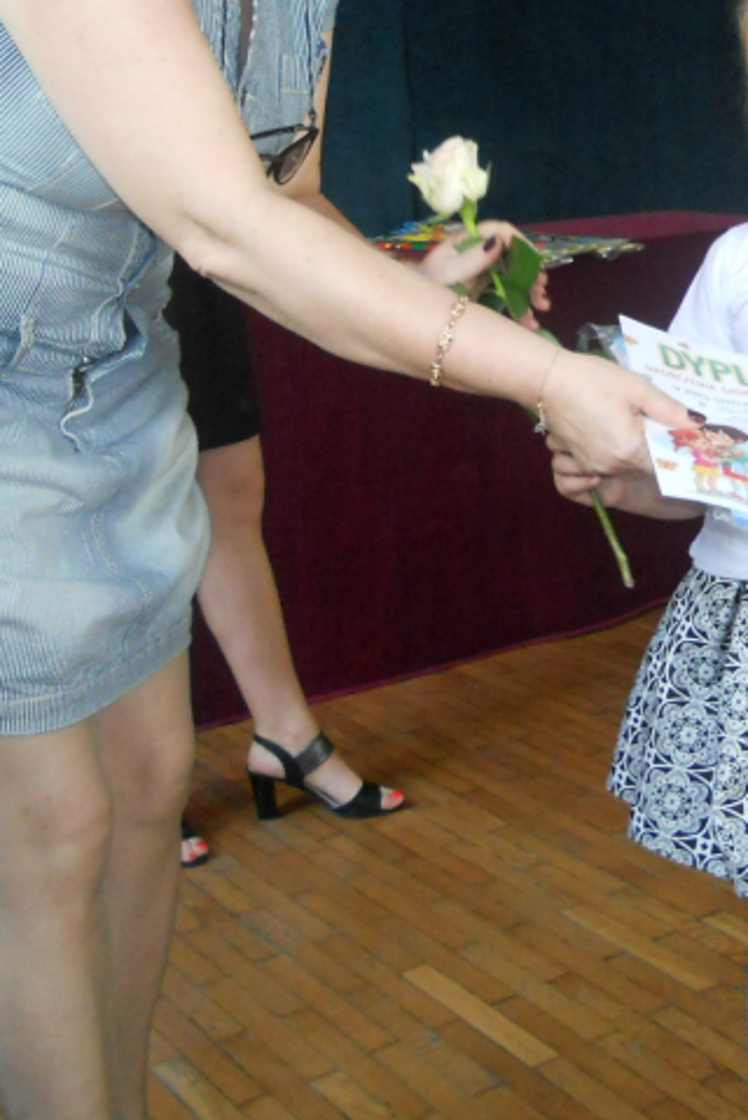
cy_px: 339
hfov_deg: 22.1
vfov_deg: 33.0
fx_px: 1867
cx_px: 671
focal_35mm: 60
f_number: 3.2
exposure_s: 1/30
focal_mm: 4.9
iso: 250
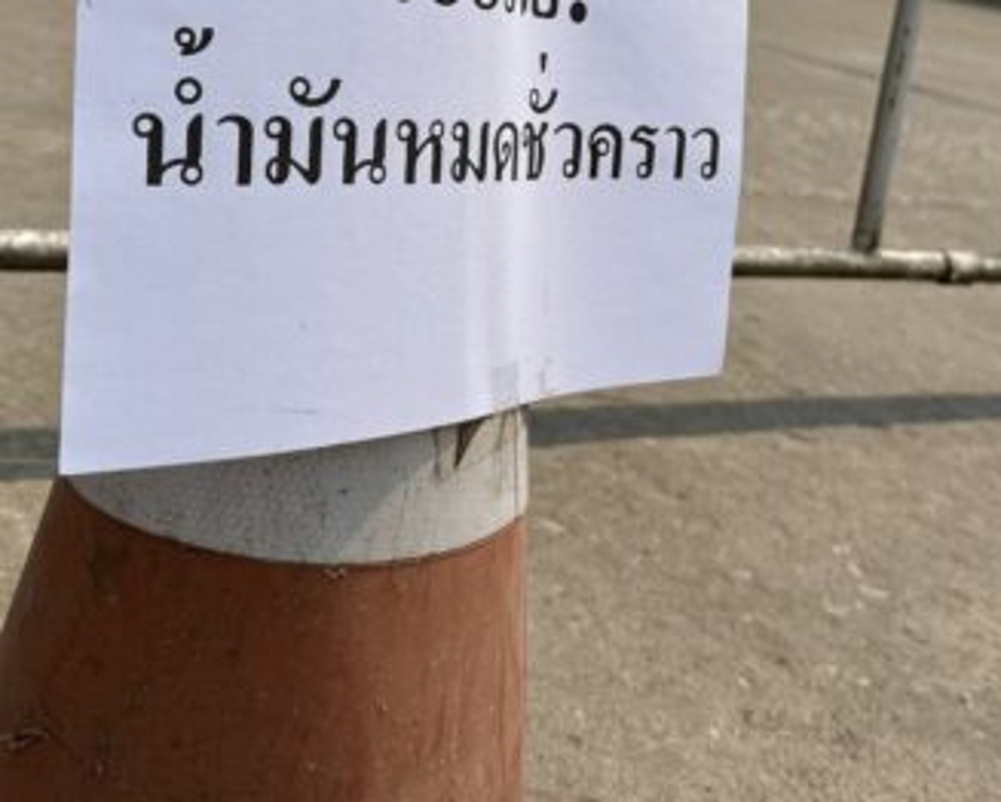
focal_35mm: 55
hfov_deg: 33.8
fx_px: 1630
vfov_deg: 26.2
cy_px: 0
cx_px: 686
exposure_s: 1/10309
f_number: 1.78
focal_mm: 6.76
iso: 80
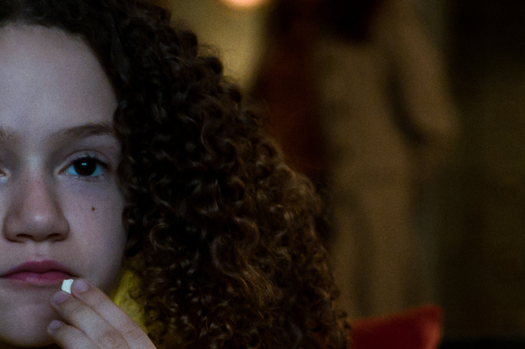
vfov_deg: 6.9
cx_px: 178
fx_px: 2856
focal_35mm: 196
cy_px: 440
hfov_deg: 10.5
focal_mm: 56
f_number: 3.5
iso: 4000
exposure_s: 1/100
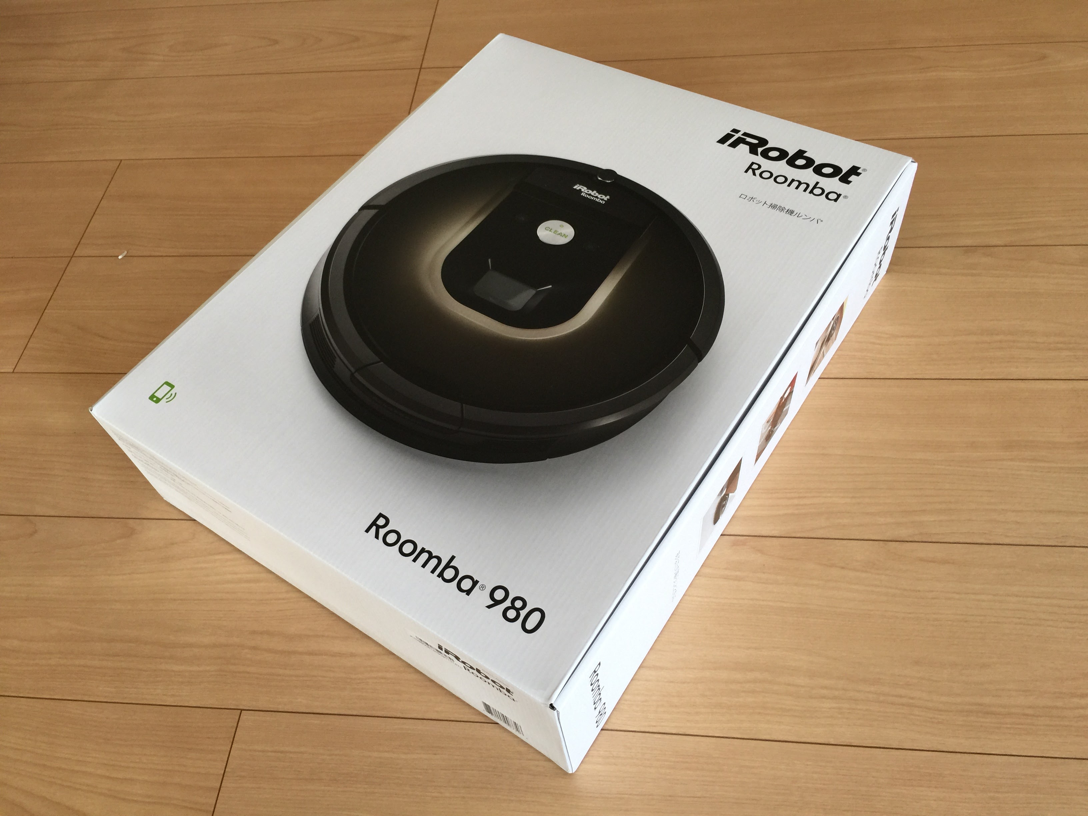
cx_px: 544
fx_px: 911
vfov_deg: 48.2
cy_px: 408
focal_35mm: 29
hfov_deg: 61.7
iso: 50
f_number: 2.2
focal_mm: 4.15
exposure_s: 1/30
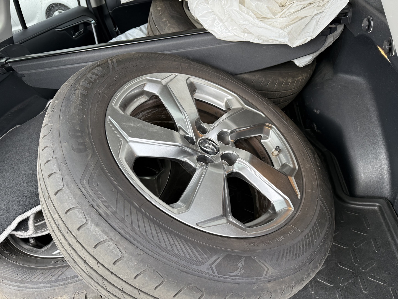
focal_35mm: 24
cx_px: 199
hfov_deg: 71.6
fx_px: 276
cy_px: 150
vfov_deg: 56.8
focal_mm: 6.76
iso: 100
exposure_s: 1/245
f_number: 1.78
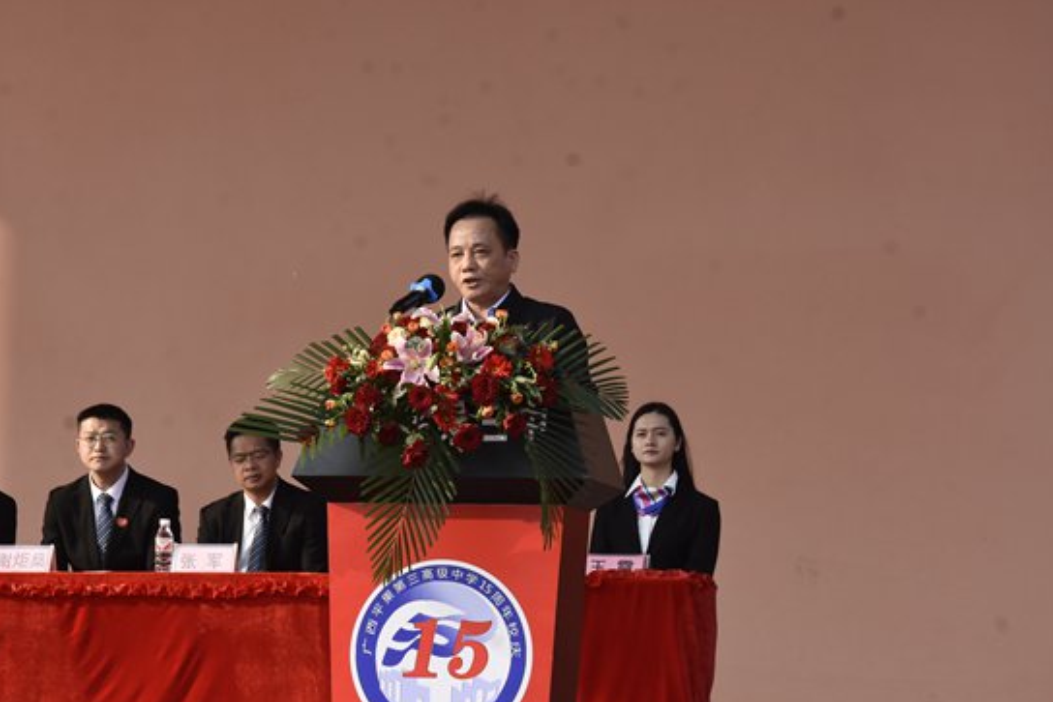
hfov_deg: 14.8
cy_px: 356
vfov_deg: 9.9
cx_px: 466
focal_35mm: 139
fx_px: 4067
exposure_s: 1/400
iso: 640
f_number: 10
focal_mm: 80
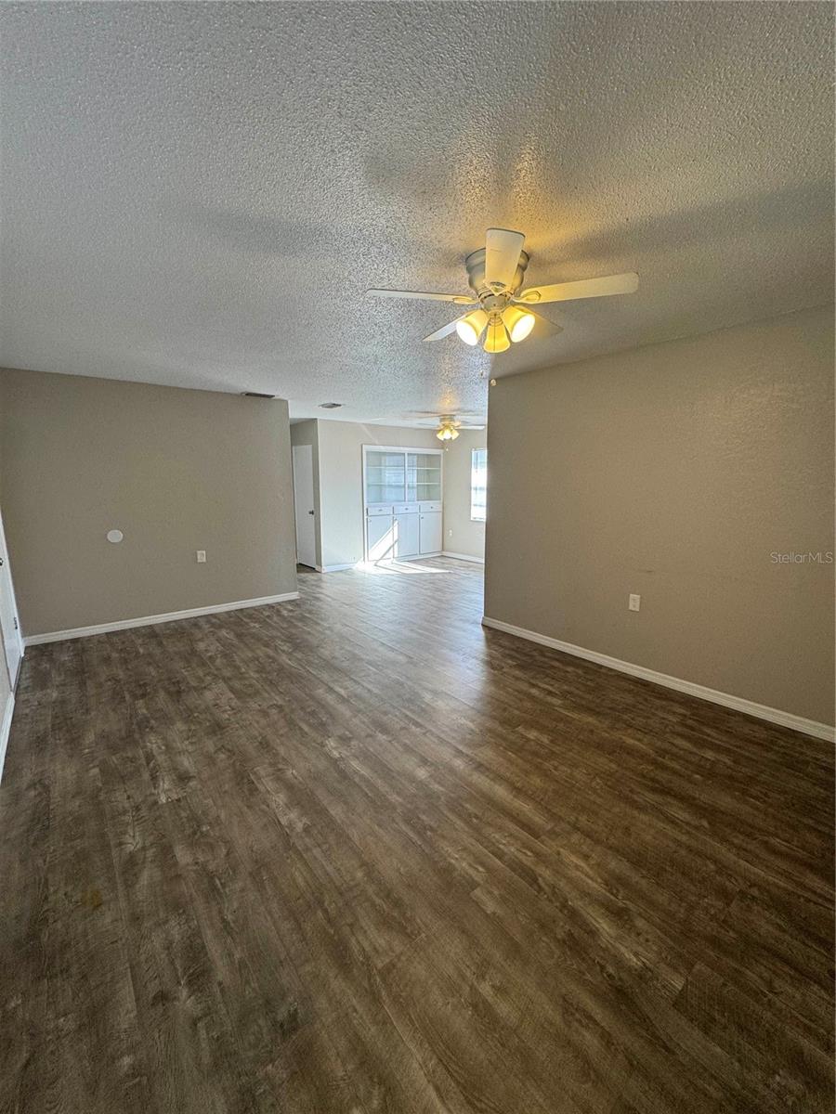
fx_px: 451
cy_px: 557
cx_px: 418
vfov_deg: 102.1
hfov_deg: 85.7
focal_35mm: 14
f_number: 2.2
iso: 125
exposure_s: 1/120
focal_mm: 2.22
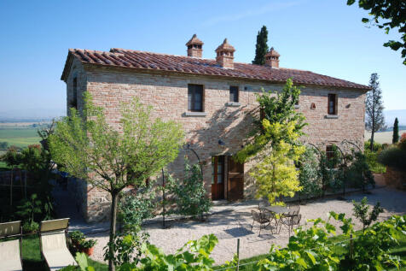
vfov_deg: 43.6
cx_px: 203
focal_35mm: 30
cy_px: 136
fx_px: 338
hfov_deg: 61.9
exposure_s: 1/160
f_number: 6.3
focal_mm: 20
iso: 100
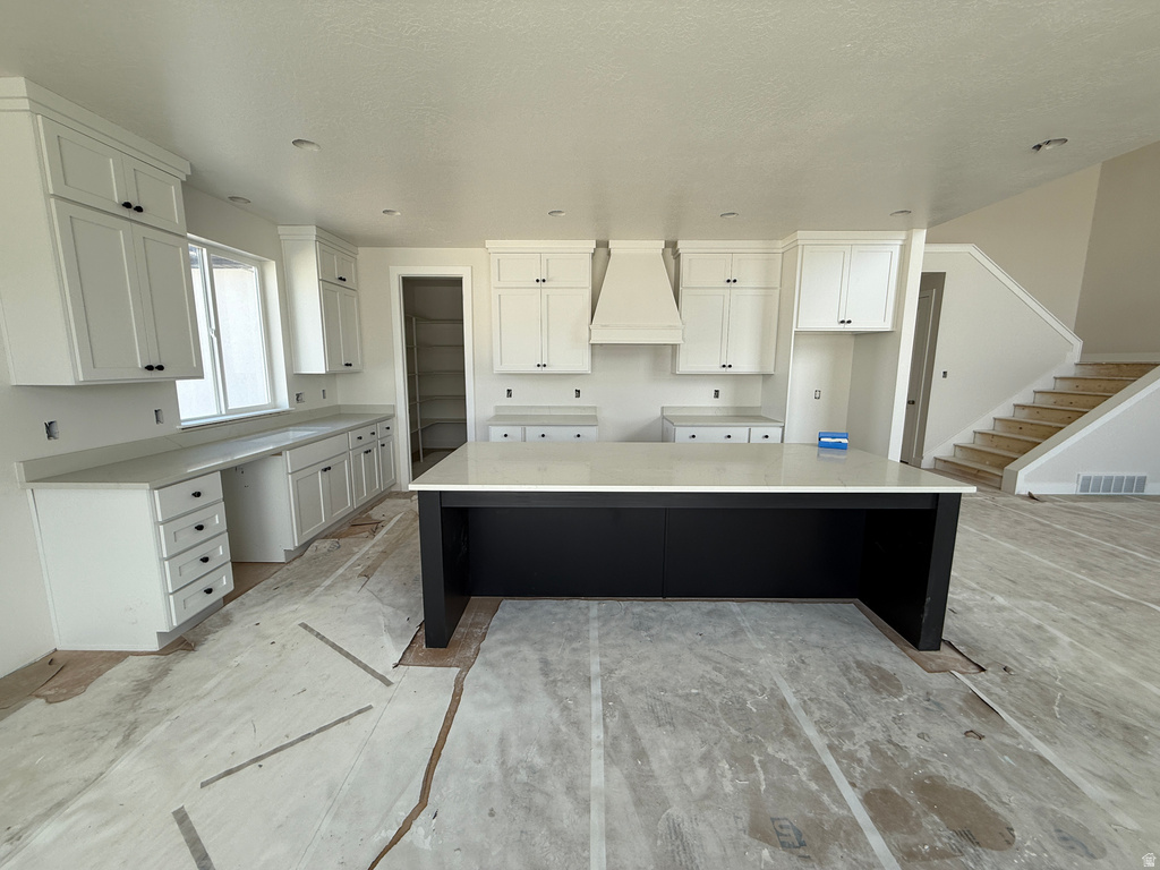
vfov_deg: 85.7
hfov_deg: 102.1
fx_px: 469
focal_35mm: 14
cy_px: 435
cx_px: 580
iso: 50
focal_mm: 2.22
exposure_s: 1/152
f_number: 2.2
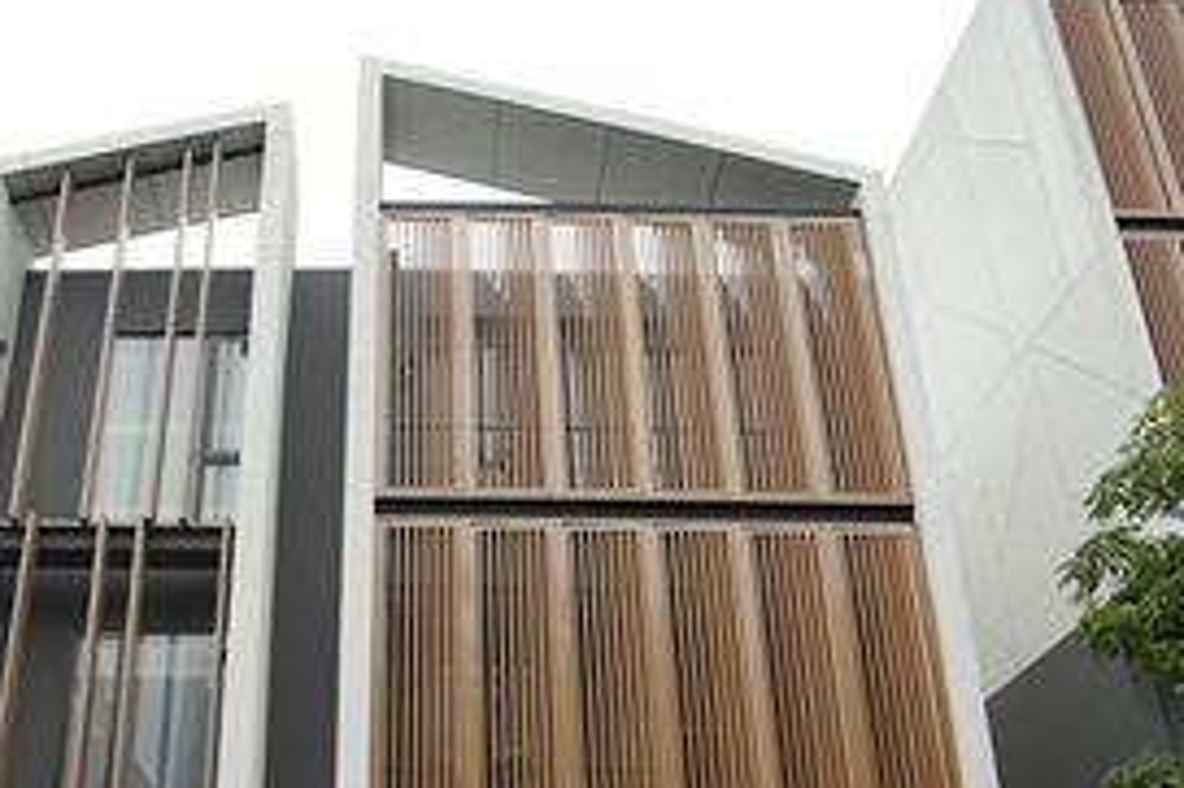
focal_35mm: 33
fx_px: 1085
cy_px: 758
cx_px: 418
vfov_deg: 36.5
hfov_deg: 56.3
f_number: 8
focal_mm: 17
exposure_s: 1/320
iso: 200
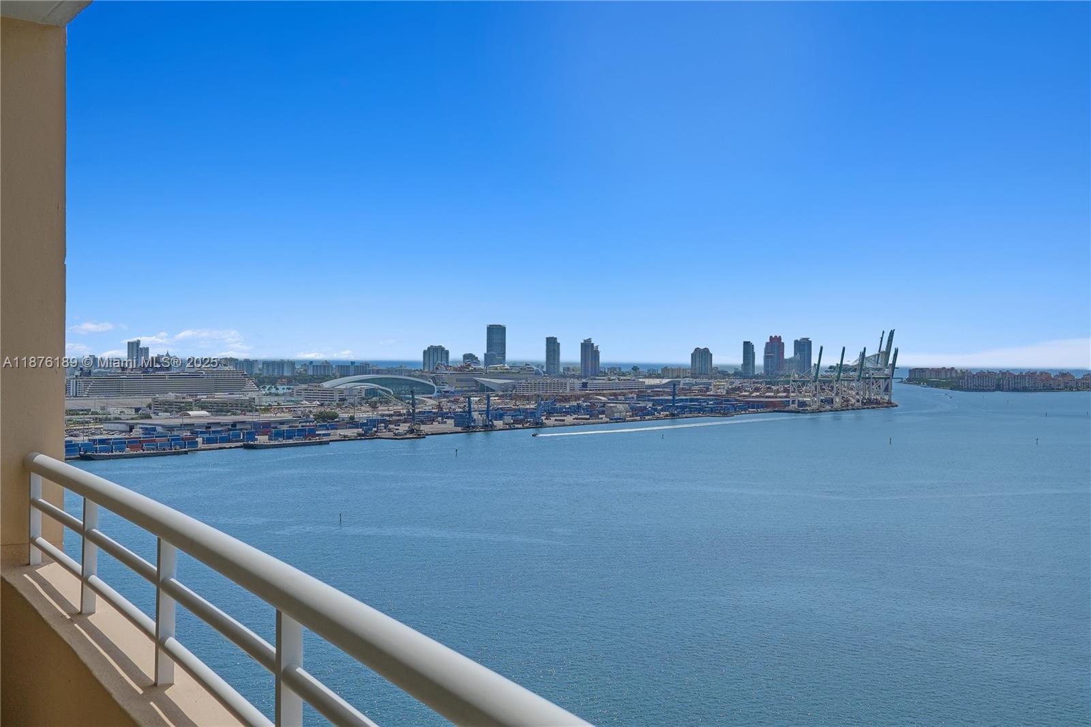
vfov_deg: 29.9
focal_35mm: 45
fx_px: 1363
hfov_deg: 43.6
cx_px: 546
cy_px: 364
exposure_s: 1/1000
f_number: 11
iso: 320
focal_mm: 30
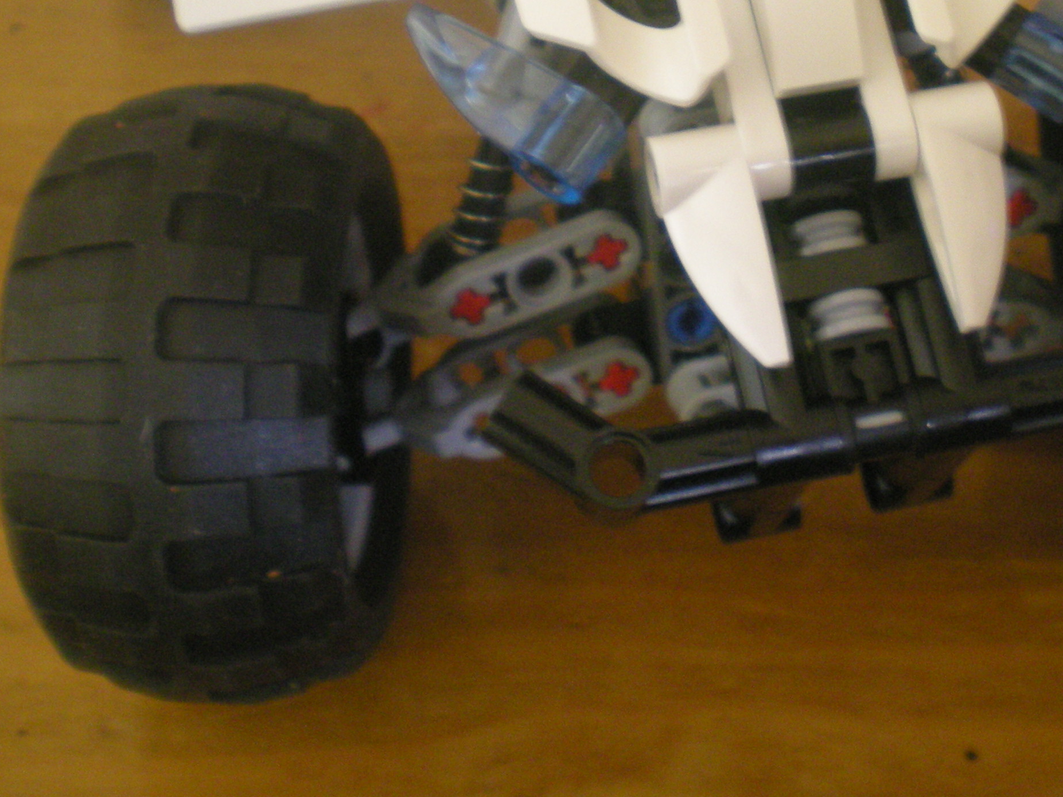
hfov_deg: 30.6
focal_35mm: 63
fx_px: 1935
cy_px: 162
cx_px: 671
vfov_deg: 23.0
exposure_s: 1/8
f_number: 3.1
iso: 279
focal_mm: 6.3
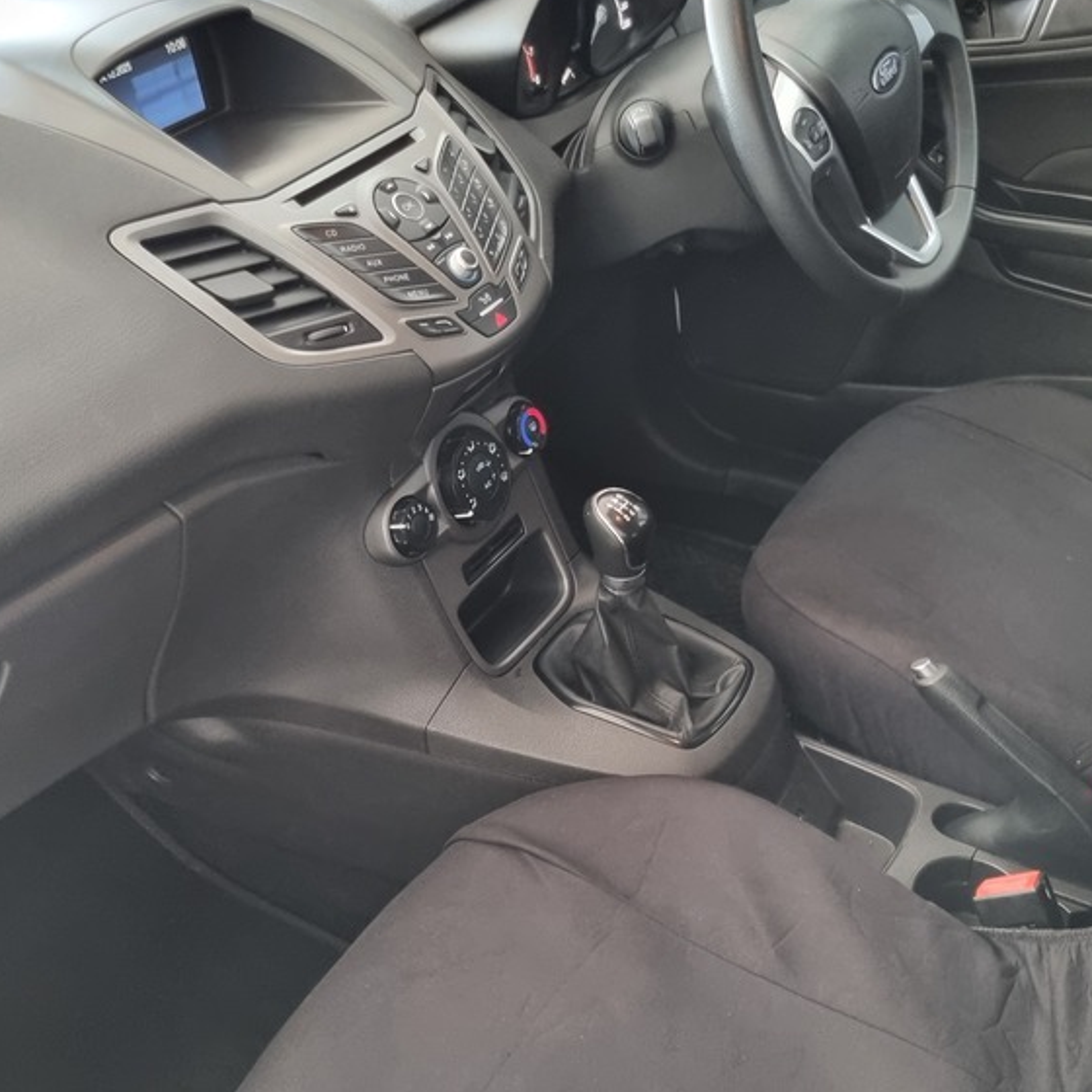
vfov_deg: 39.8
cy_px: 657
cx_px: 645
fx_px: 1499
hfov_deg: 39.9
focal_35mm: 42
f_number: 1.8
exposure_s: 1/50
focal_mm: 5.4
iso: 400
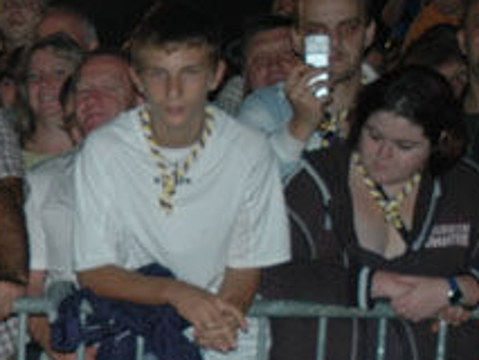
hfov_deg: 11.0
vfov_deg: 8.8
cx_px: -389
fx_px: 2323
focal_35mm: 168
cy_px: 414
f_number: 4
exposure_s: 1/60
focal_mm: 31
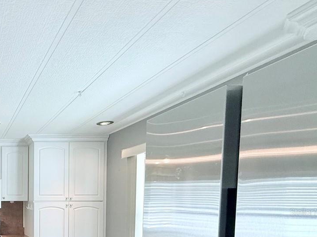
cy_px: 212
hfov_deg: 45.9
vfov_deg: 41.9
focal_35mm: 31
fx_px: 284
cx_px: -19
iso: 200
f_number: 2.2
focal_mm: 2.22
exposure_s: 1/120
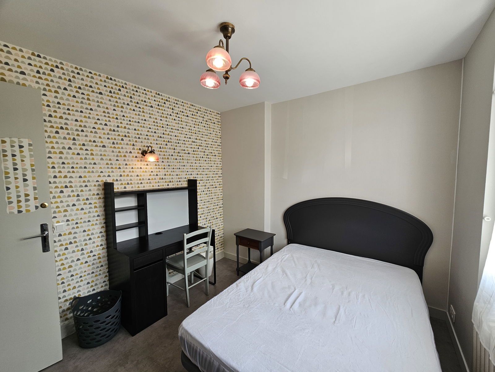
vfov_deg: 89.9
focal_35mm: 13
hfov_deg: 106.2
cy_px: 186
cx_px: 248
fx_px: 186
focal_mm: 2.2
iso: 50
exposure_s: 1/120
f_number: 2.2
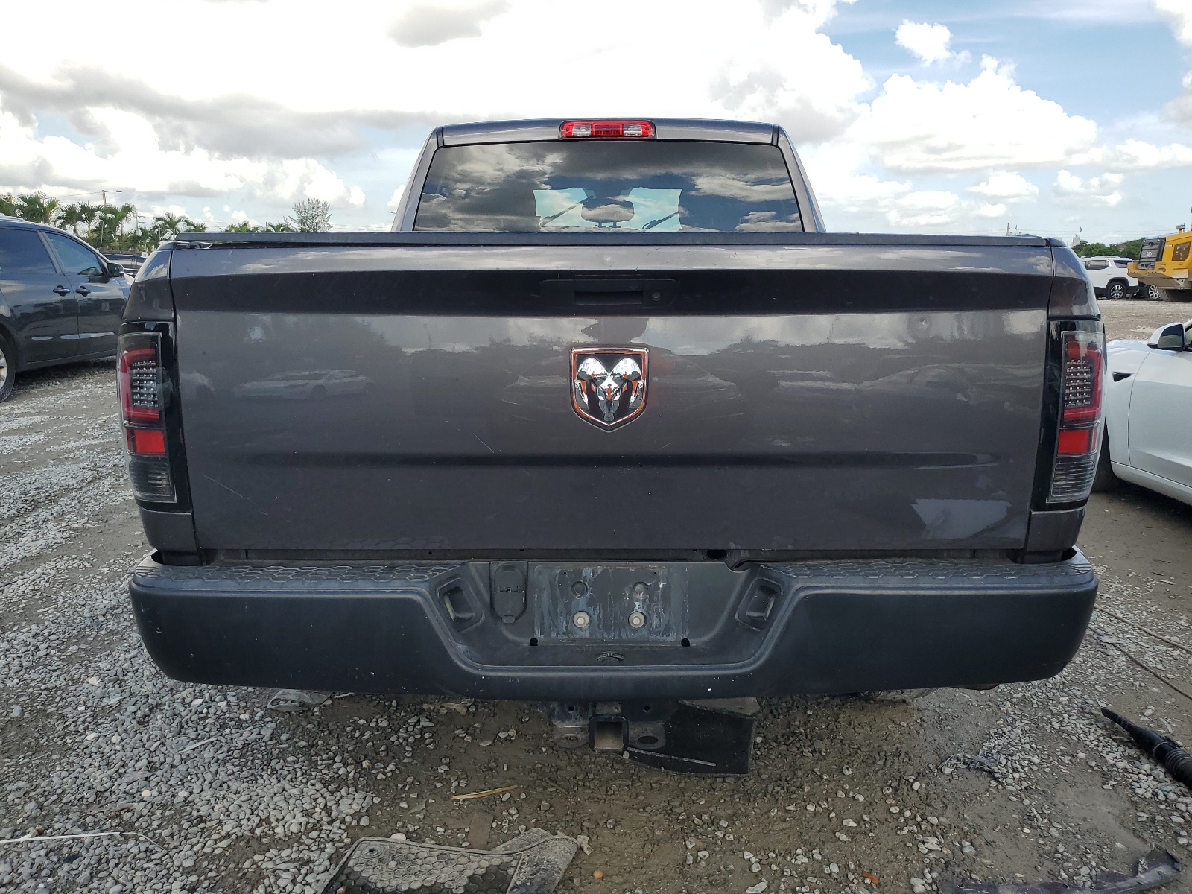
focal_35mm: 26
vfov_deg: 53.1
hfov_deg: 67.3
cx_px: 596
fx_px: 895
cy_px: 447
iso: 50
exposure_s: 1/1667
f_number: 1.5
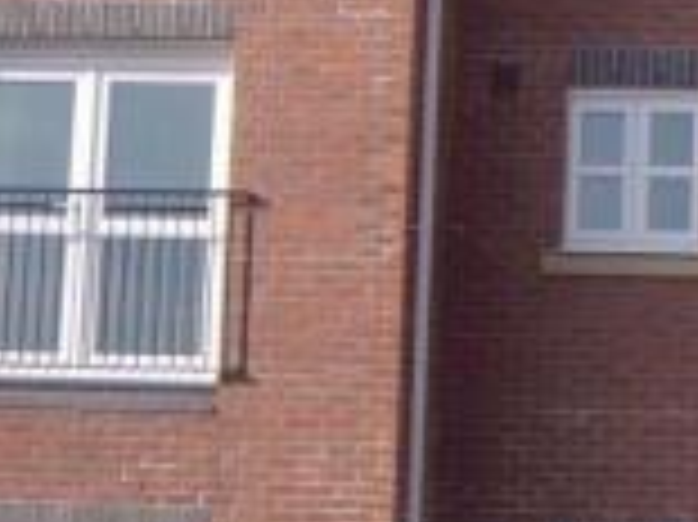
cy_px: 133
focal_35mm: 143
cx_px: 732
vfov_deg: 10.3
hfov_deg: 13.6
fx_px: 2881
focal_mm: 6.2
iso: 64
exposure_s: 1/500
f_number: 4.3
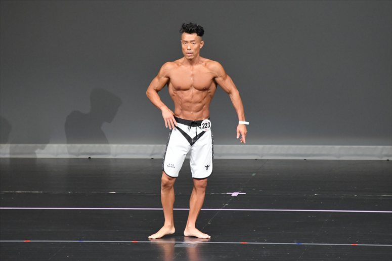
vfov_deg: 4.0
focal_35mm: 345
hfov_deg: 6.0
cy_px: 130
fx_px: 3755
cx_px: 196
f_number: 5.6
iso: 5000
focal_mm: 230
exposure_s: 1/400
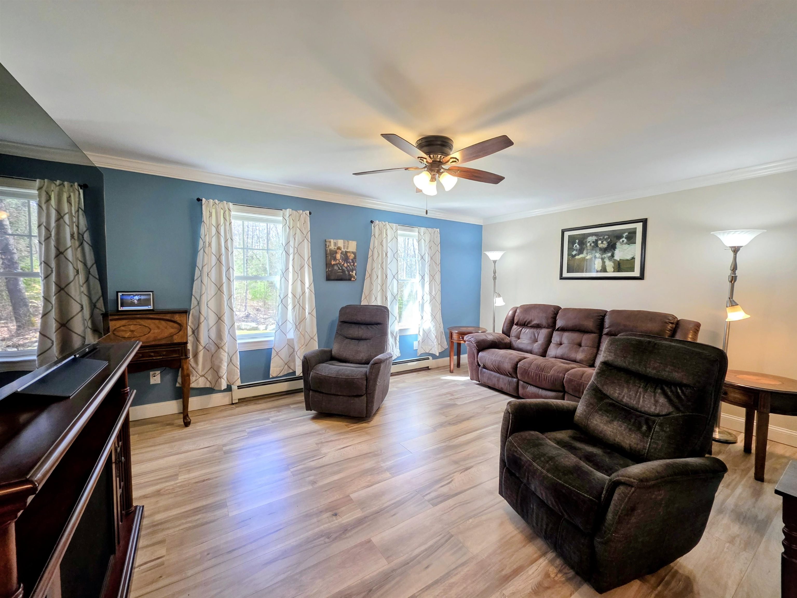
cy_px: 299
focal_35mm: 13
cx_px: 398
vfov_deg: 89.9
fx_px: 299
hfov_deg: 106.2
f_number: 1.9
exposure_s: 1/120
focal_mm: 2.2
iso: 160
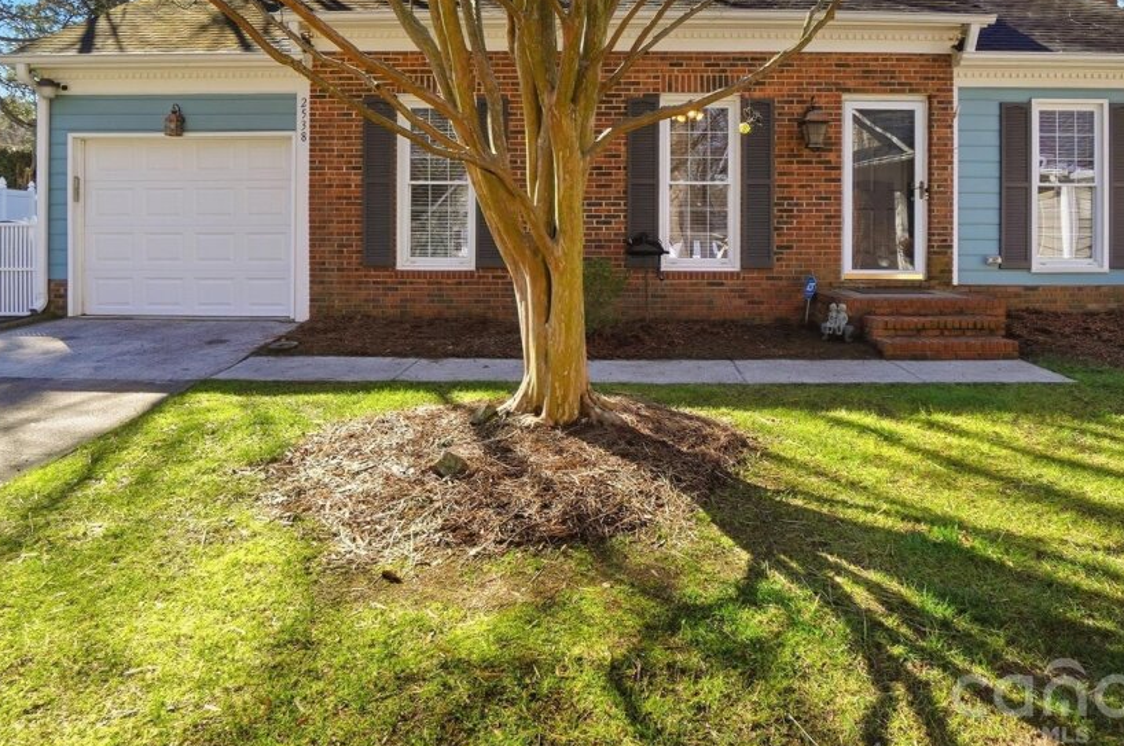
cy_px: 210
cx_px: 611
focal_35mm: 22
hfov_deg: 78.5
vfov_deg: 55.0
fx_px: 686
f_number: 4
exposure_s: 1/3200
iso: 100
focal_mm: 10
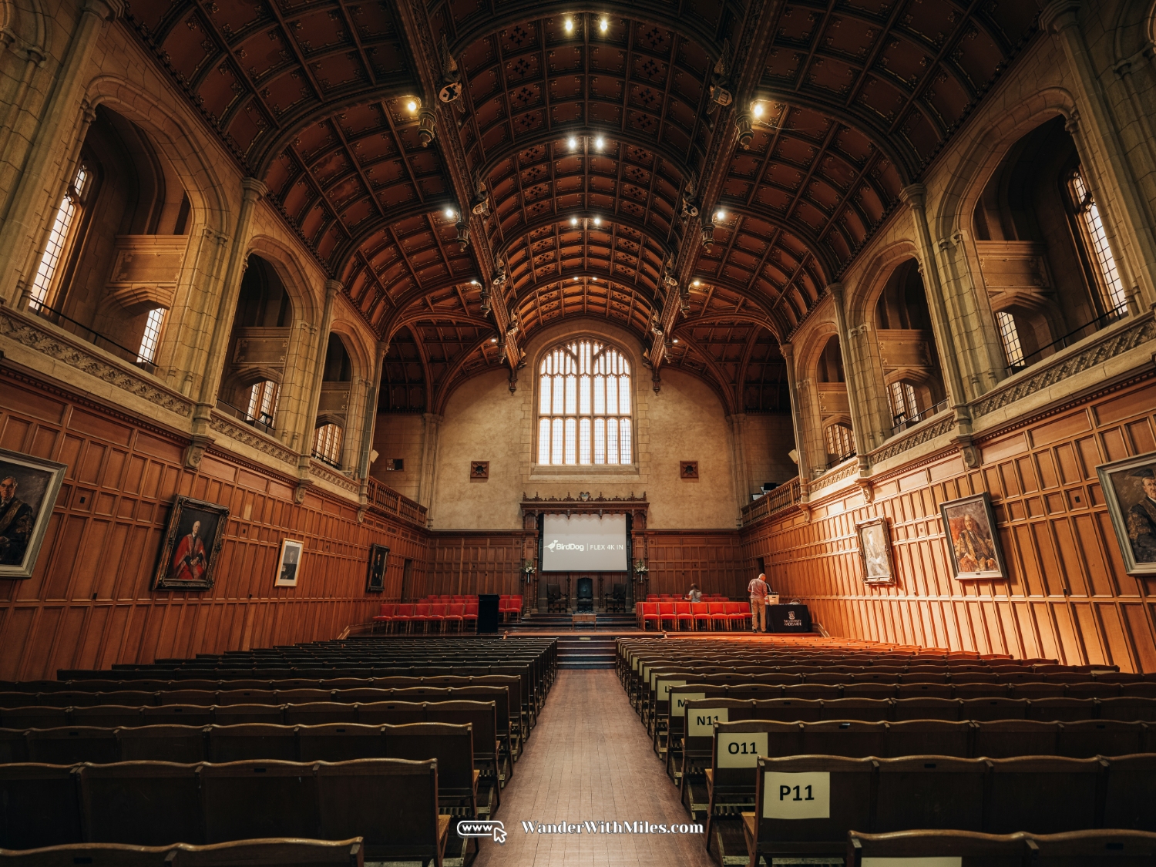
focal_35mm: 16
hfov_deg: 94.5
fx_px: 534
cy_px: 434
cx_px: 578
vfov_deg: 78.1
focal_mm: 20
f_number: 4
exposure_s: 1/13
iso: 800
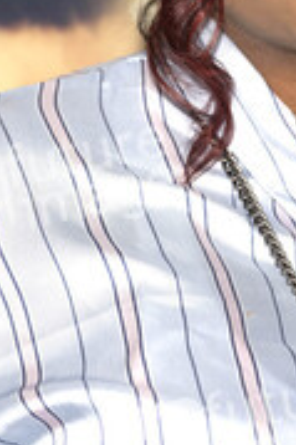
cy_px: 62
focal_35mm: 336
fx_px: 4152
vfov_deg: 6.1
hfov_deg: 4.1
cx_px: 318
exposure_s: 1/200
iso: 800
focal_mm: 150
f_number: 4.5
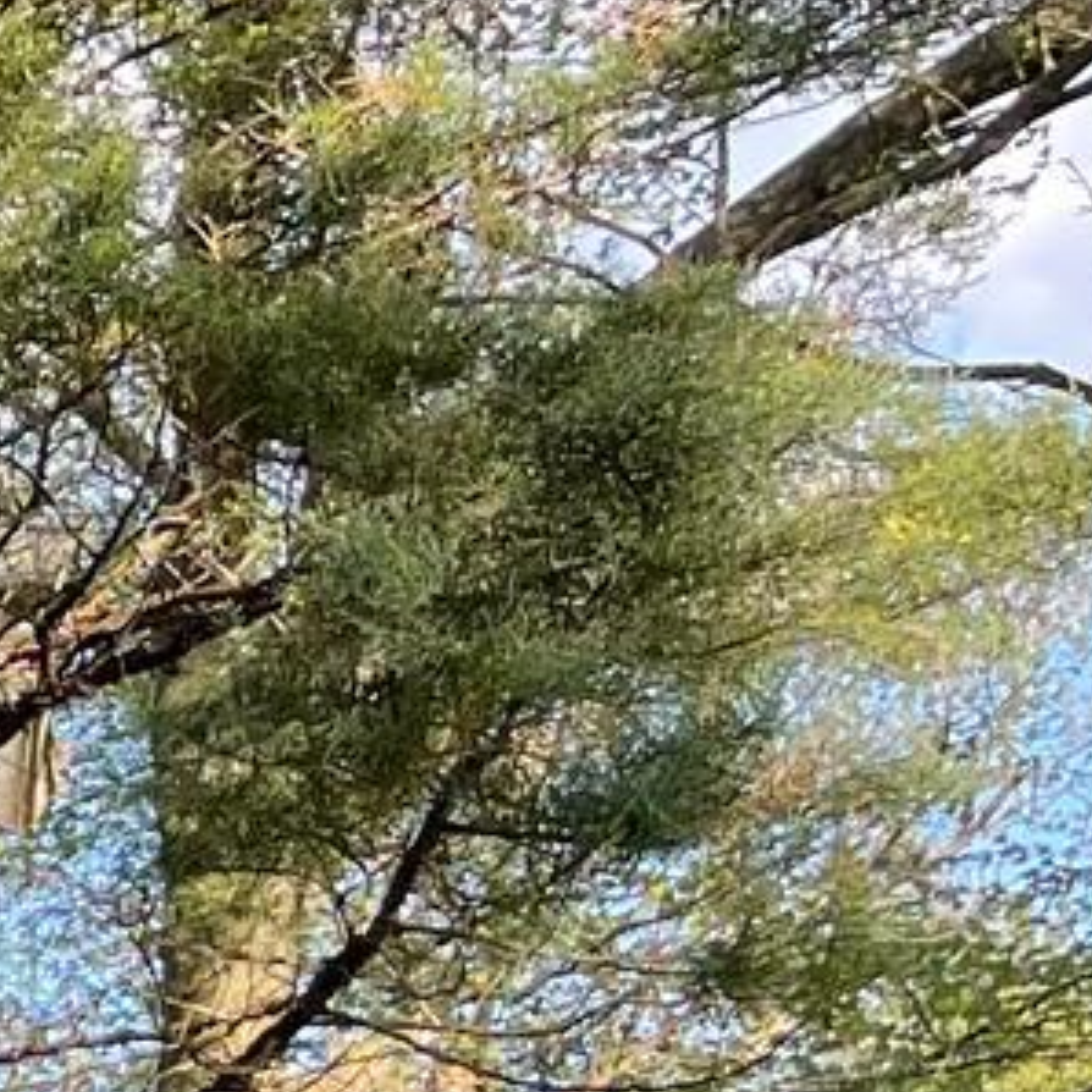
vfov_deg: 10.6
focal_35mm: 158
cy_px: 1796
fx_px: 5639
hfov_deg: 8.7
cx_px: -2430
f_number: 1.6
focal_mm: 5.1
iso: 32
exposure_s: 1/363
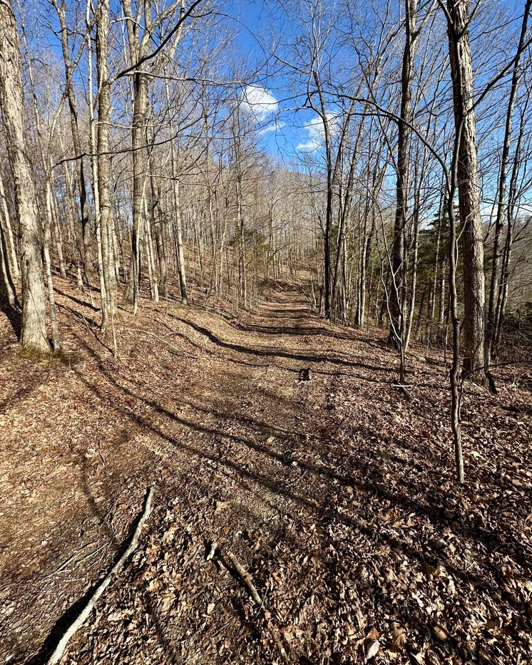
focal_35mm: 15
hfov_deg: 84.0
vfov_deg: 96.7
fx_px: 295
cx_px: 269
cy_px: 314
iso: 40
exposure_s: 1/947
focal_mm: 2.22
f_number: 2.2
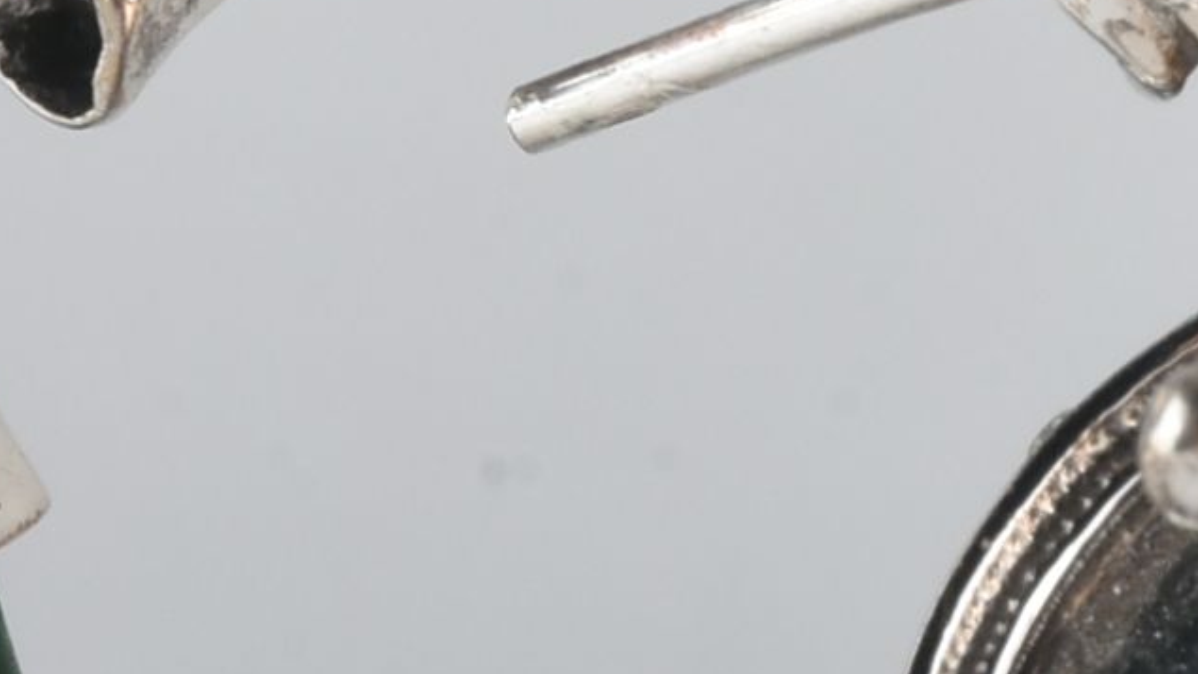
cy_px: -134
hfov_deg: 2.1
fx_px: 32937
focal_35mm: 1037
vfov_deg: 1.2
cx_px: 1292
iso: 320
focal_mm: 140
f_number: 22
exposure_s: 1/250
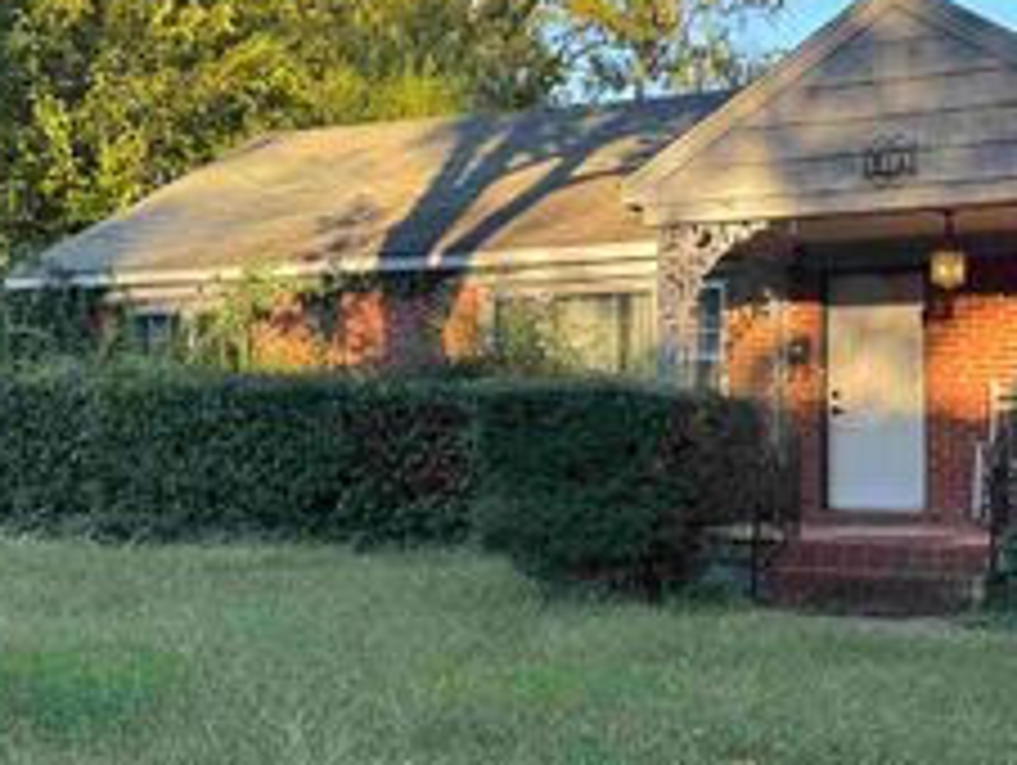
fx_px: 1559
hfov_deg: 35.3
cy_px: 416
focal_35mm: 53
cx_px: 774
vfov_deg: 27.6
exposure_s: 1/325
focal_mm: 6.76
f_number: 1.78
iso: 80
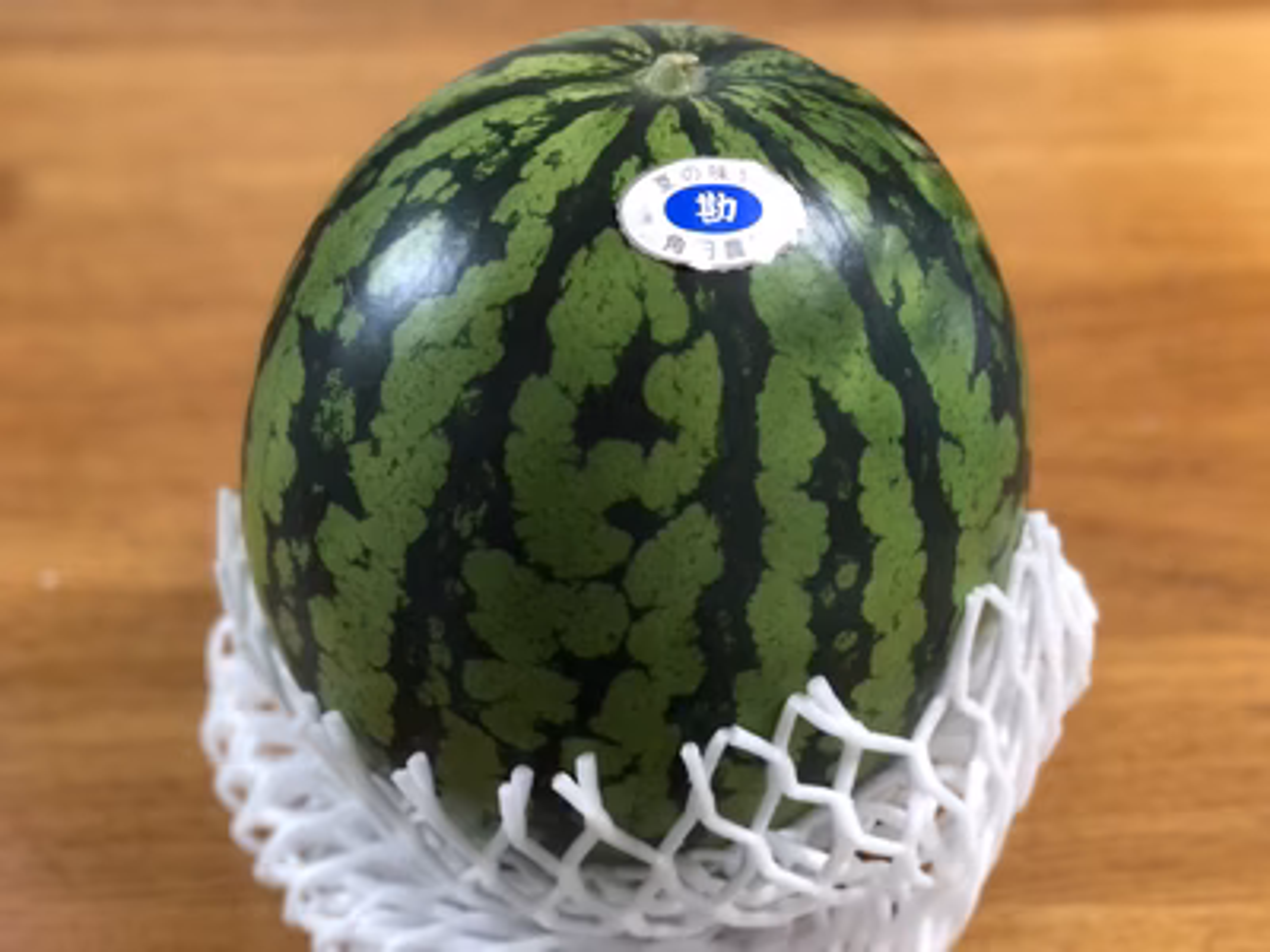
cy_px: 476
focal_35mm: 57
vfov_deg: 25.7
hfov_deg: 33.8
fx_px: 2091
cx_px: 635
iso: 1000
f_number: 2.8
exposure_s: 1/33
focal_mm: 6.6
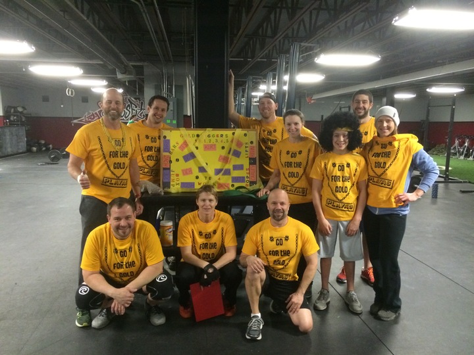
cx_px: 237
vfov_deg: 48.2
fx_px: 397
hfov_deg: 61.7
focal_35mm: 29
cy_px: 178
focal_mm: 4.15
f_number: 2.2
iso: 320
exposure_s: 1/15
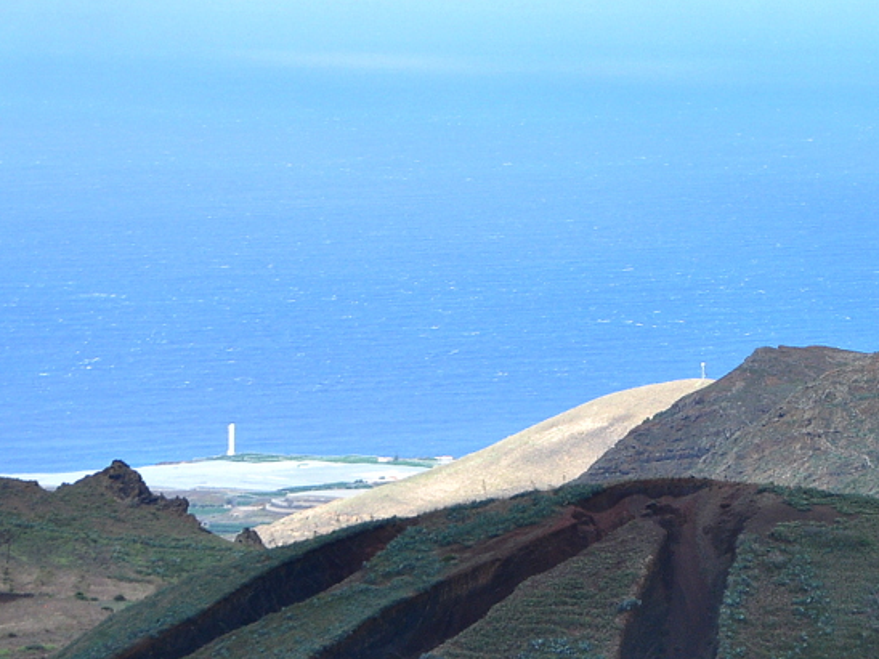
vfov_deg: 6.7
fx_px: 5612
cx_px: 531
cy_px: 540
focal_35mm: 221
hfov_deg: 9.0
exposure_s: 1/500
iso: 400
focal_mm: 70
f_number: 5.6
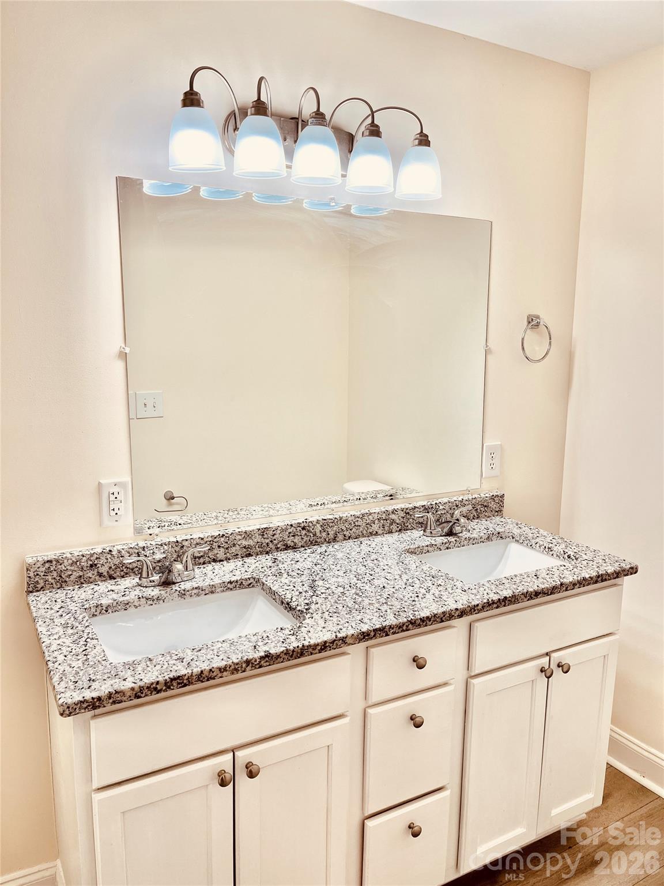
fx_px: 665
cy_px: 443
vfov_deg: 67.3
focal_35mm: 26
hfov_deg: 53.1
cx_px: 332
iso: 50
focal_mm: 5.1
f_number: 1.6
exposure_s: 1/164
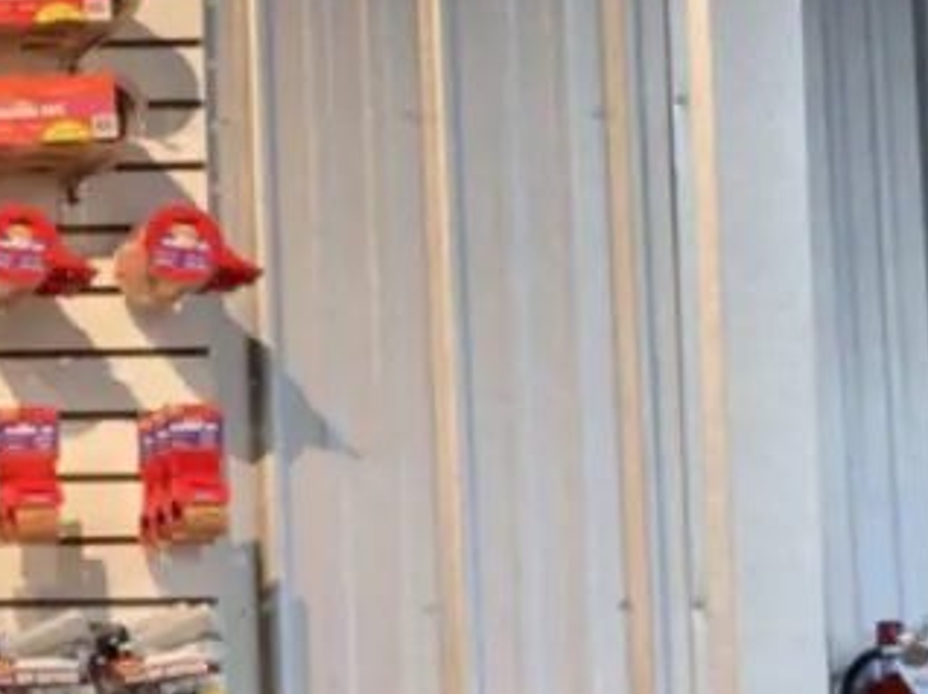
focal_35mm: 120
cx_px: -760
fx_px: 3215
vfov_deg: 12.3
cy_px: 474
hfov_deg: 14.4
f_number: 1.8
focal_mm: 3.99
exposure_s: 1/60
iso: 160
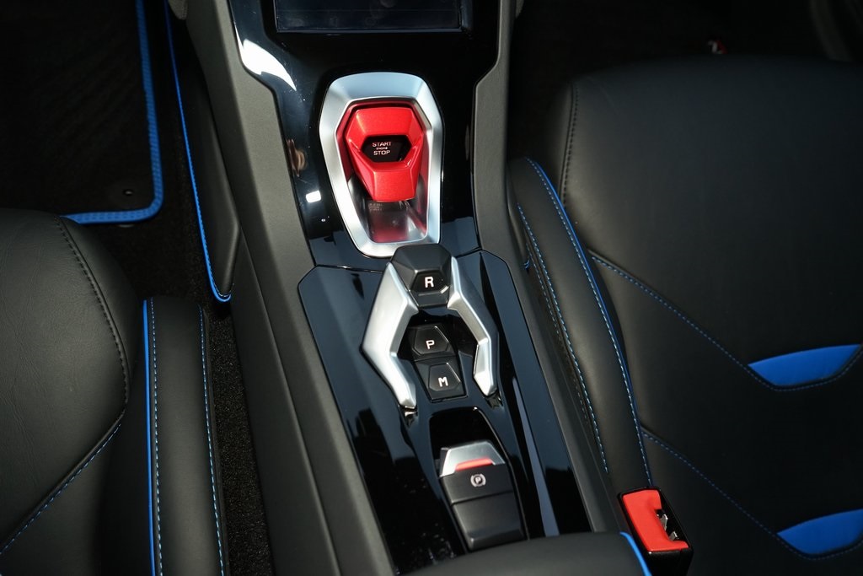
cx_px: 432
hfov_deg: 63.7
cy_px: 288
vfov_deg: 45.0
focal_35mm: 29
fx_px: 695
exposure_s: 1/30
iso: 1600
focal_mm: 29
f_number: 6.3
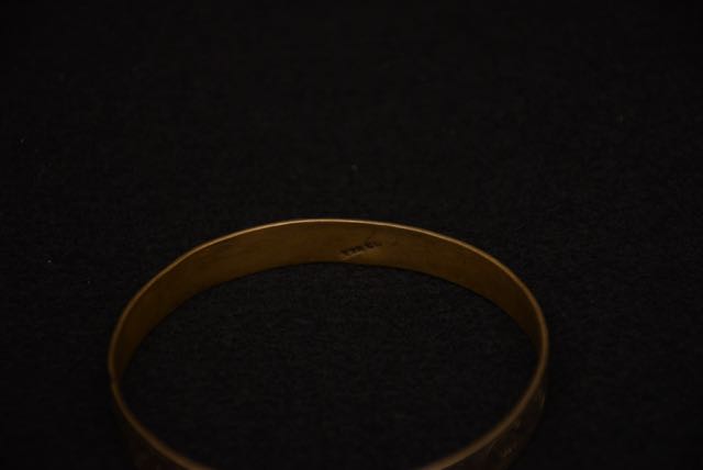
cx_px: 352
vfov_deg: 6.6
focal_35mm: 210
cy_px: 235
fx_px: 4104
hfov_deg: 9.8
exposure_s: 1/160
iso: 160
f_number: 5.6
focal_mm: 140
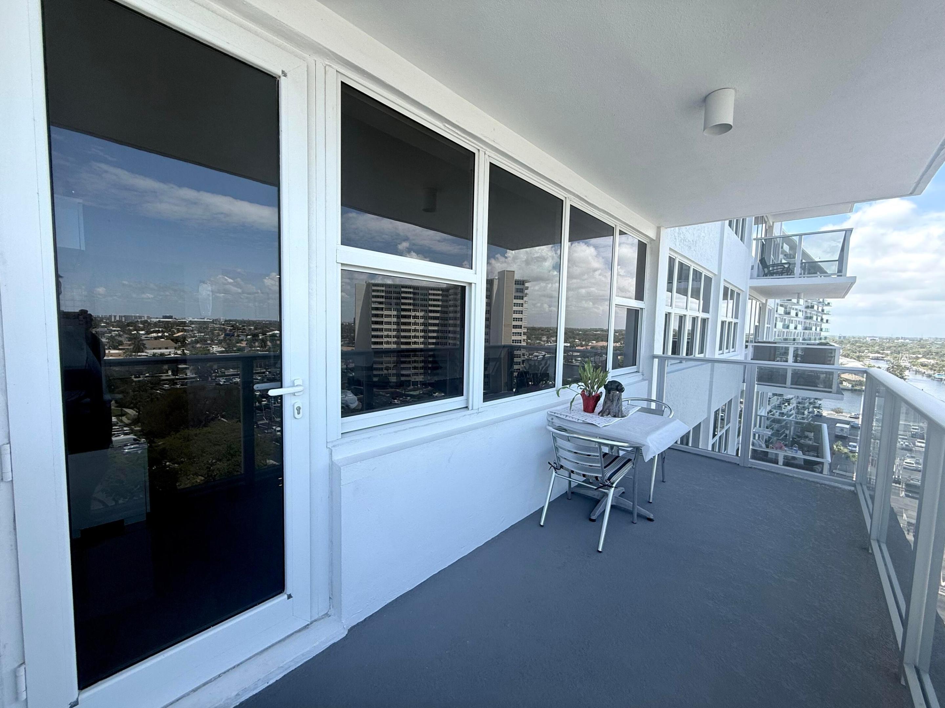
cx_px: 472
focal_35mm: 14
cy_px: 354
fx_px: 382
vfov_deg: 85.7
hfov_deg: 102.1
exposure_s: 1/527
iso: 50
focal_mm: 2.22
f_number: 2.2
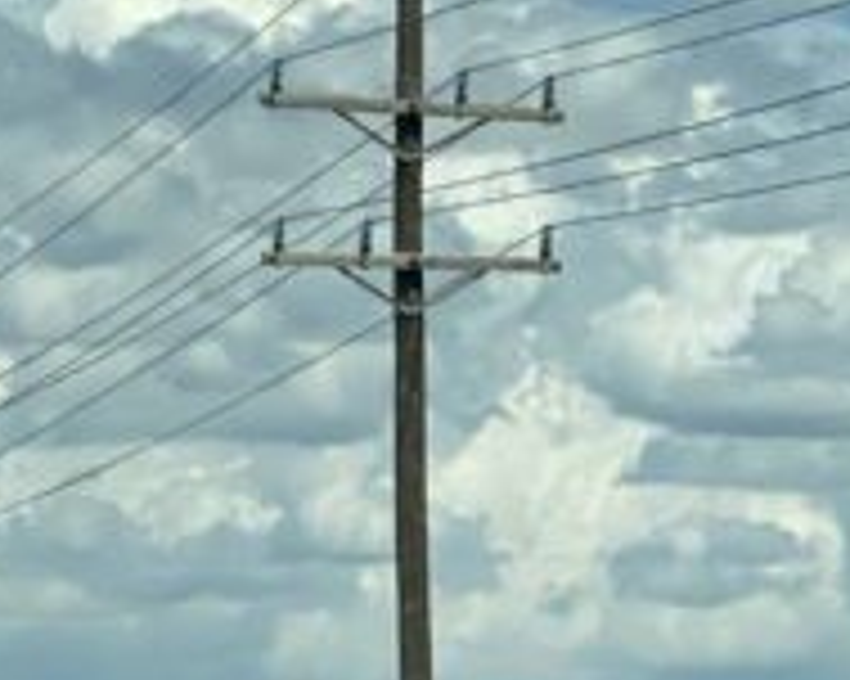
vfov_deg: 5.6
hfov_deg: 6.9
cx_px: -531
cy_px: 212
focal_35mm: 275
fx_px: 6915
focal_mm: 6
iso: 20
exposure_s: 1/2519
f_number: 2
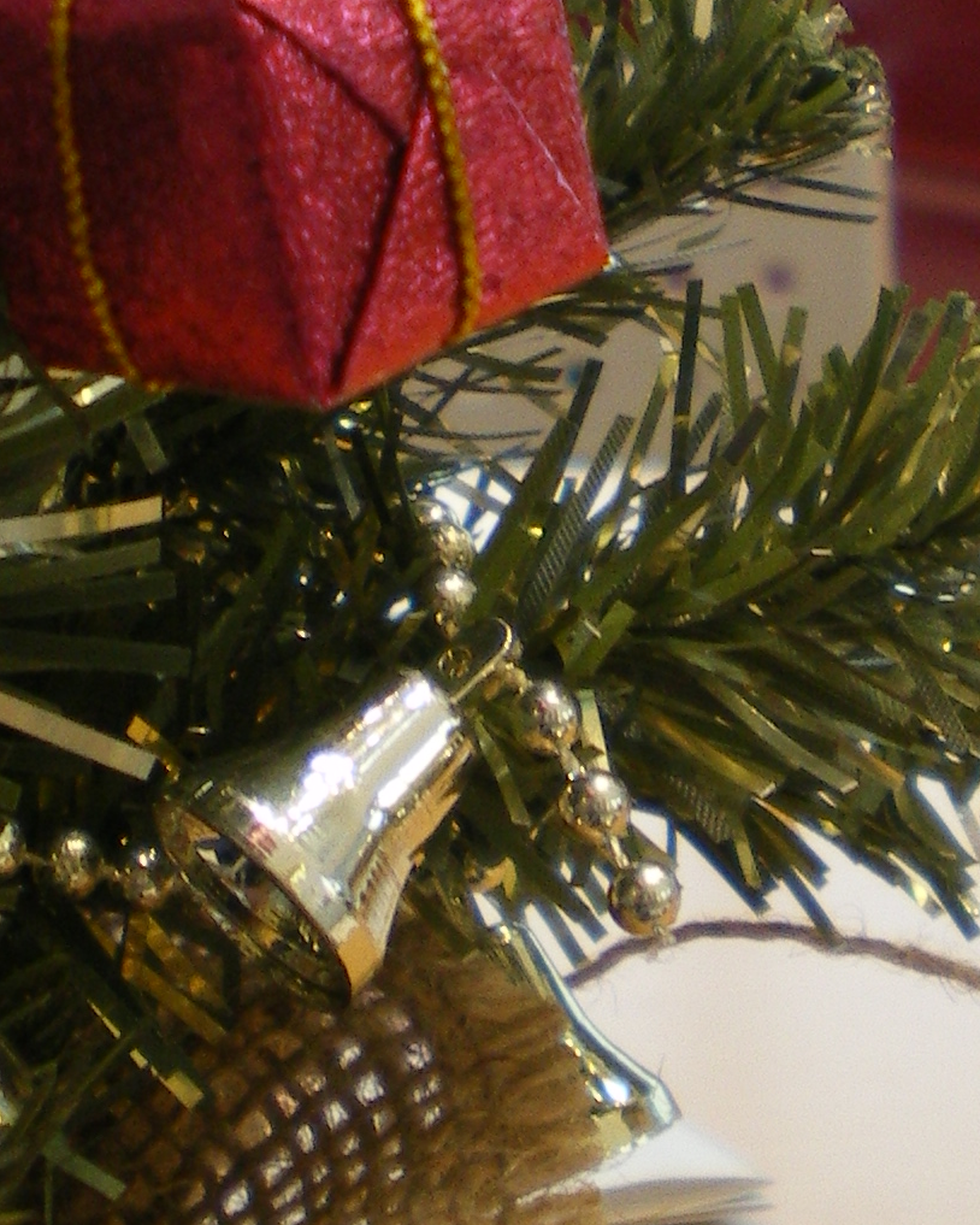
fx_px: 4059
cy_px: -24
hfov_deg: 13.7
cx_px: 787
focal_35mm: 112
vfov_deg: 16.8
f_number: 3.1
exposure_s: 1/50
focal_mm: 6.3
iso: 160
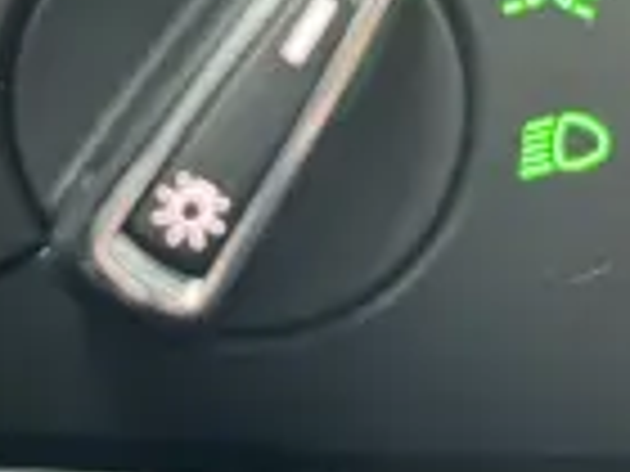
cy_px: 85
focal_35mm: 67
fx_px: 1219
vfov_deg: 21.6
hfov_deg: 29.0
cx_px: 292
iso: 640
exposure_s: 1/9
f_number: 1.6
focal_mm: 5.1
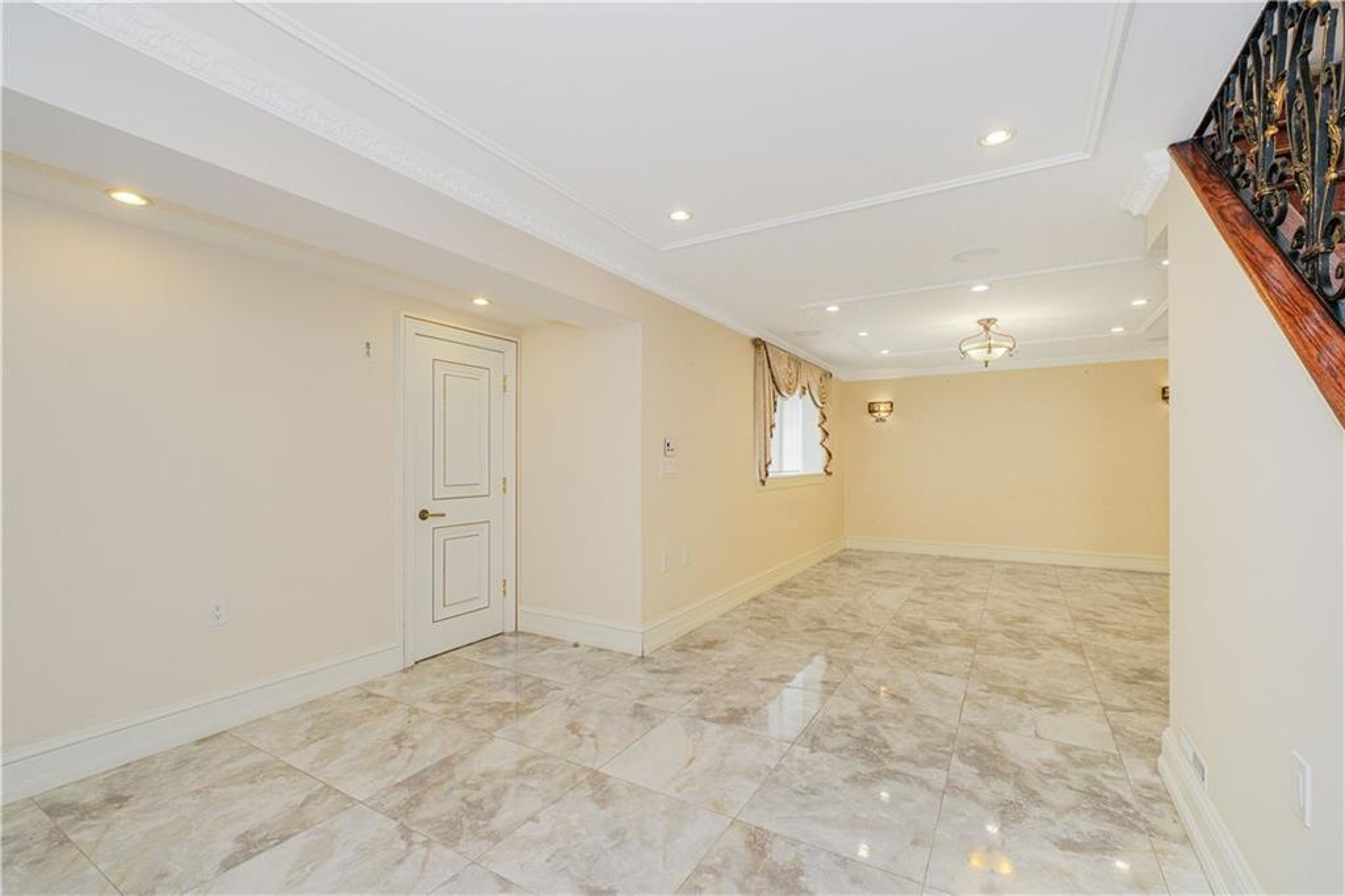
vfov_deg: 77.3
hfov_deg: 100.4
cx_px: 672
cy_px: 448
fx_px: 560
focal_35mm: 15
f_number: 8
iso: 800
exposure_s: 1/60
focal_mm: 10
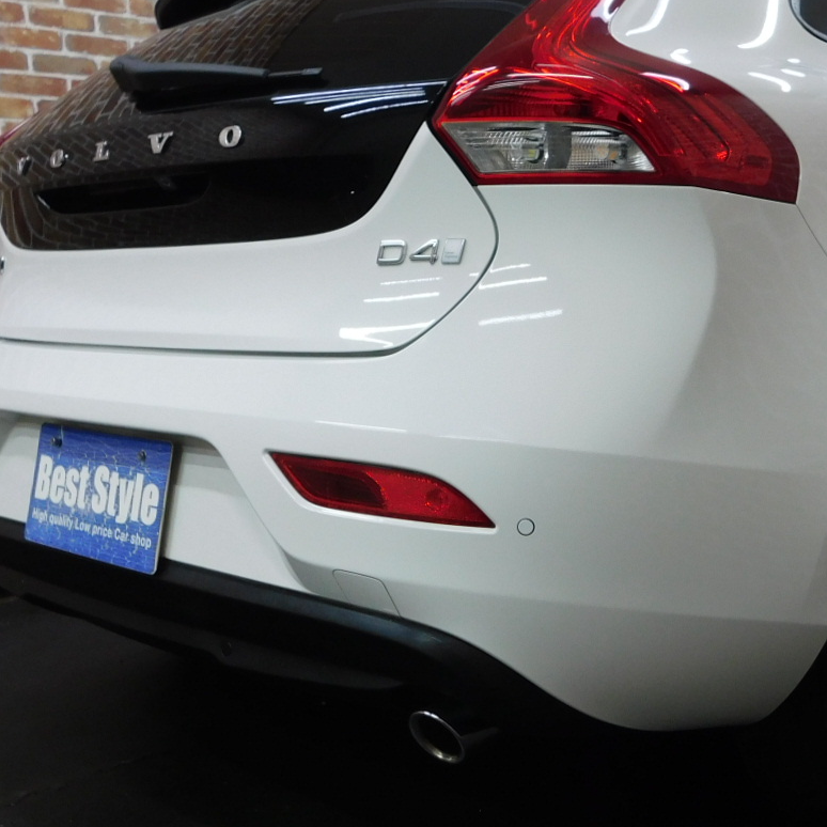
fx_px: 1135
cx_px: 580
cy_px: 381
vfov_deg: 40.0
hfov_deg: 39.3
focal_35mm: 42
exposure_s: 1/30
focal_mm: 4
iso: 160
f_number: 3
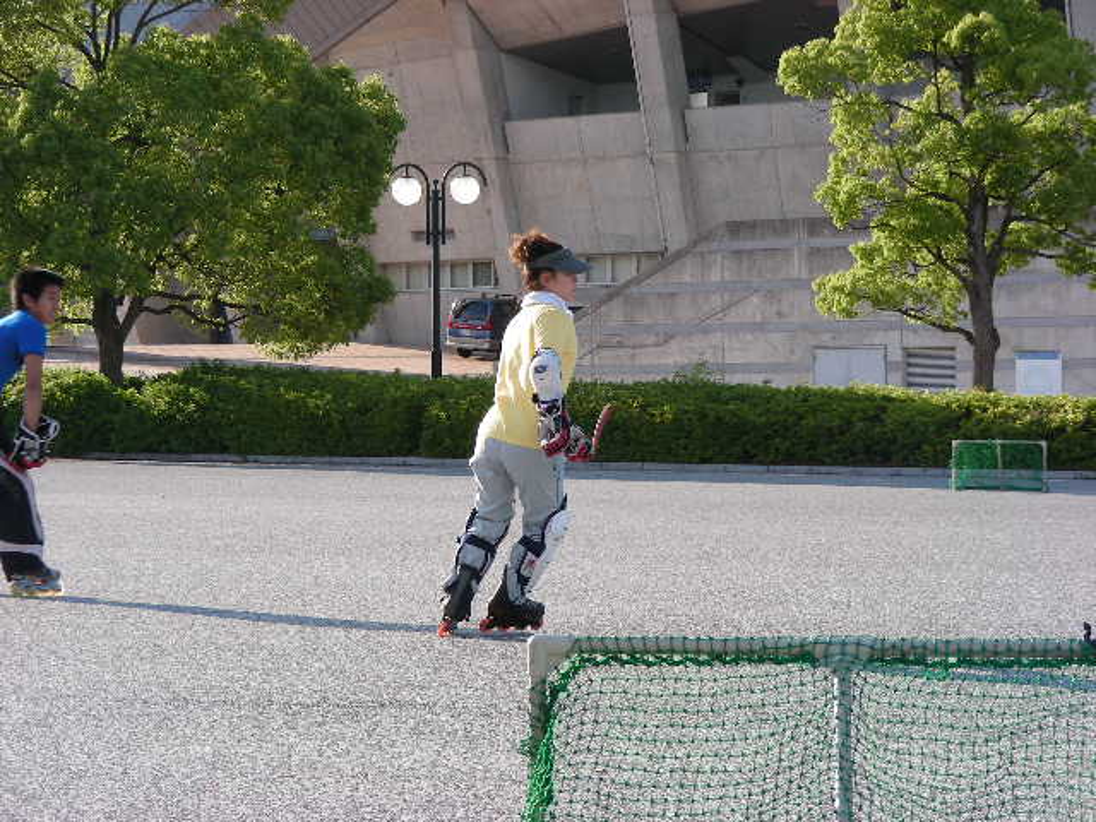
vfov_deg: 11.6
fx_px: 4053
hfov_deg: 15.4
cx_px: 548
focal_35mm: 128
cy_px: 411
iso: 50
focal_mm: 21.3
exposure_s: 1/162
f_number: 4
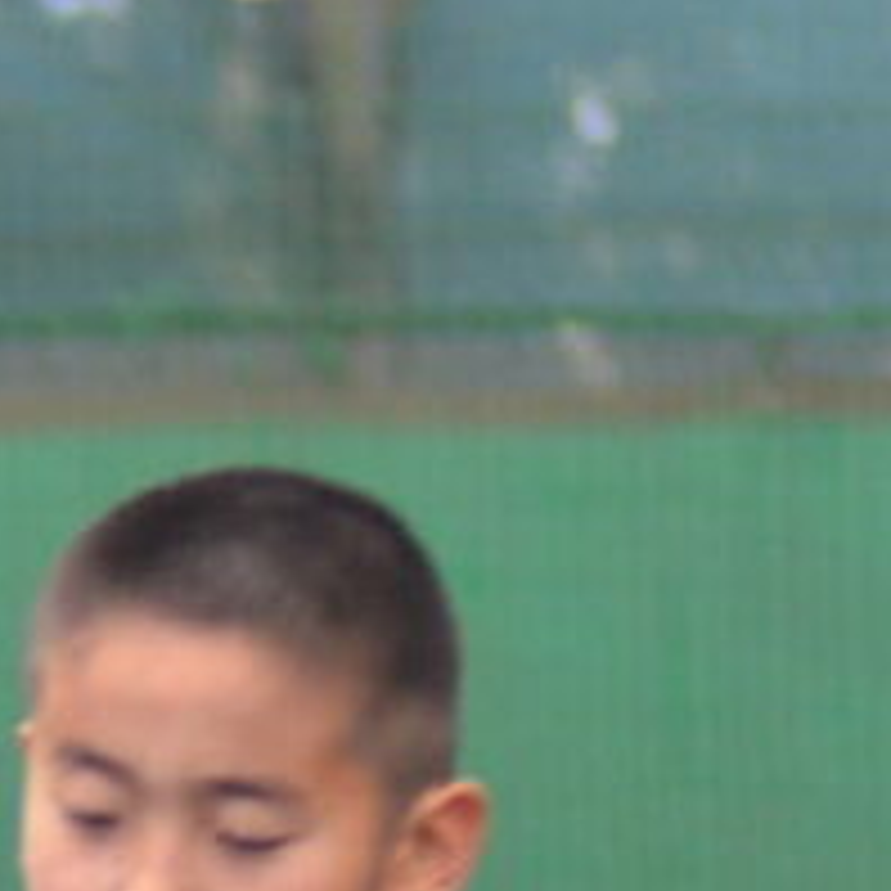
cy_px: 1899
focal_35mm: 1278
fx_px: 37209
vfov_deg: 1.4
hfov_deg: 1.4
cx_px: -1692
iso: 1600
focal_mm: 155
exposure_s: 1/400
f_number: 4.5
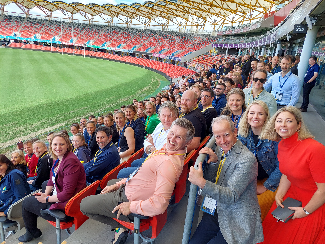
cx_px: 162
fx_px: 235
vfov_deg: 54.9
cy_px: 122
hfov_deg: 69.4
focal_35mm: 25
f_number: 1.8
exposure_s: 1/215
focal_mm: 5.23
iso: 40
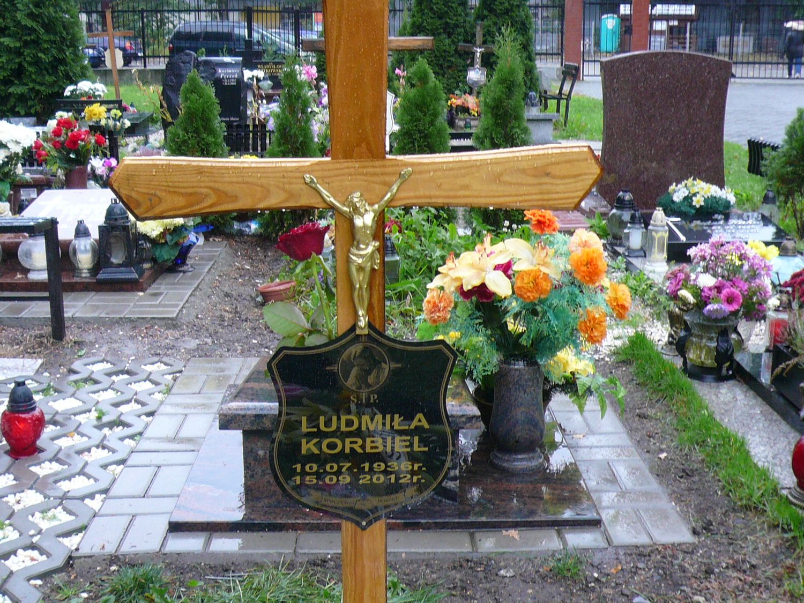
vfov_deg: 32.2
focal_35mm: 45
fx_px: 1045
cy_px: 302
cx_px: 402
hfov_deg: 42.1
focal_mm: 4.9
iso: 100
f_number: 2.9
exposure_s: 1/40
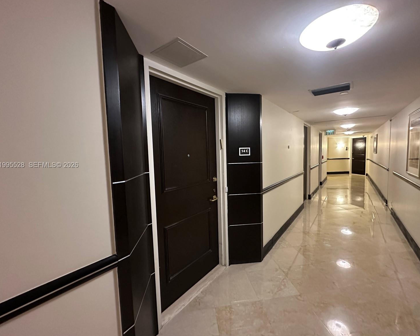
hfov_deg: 96.7
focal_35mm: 15
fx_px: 186
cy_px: 165
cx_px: 219
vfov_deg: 84.0
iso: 1000
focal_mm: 2.22
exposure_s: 1/40
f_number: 2.2
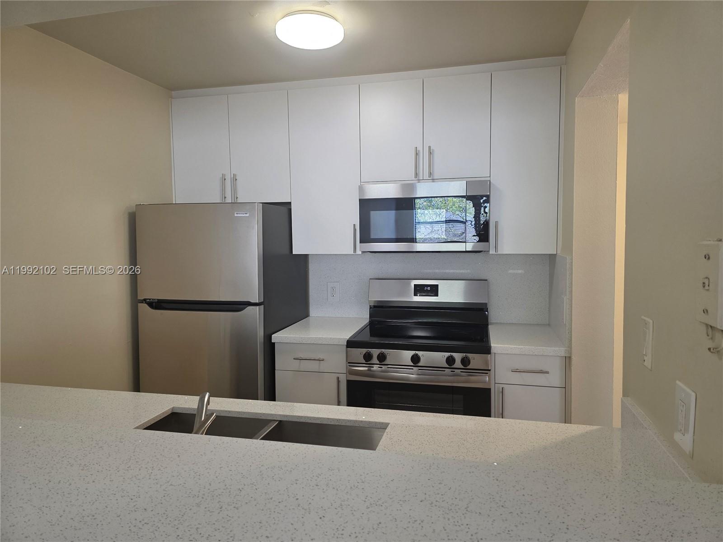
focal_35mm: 23
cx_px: 362
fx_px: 480
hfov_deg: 73.9
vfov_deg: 58.9
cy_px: 271
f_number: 1.7
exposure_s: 1/120
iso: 250
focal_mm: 6.3
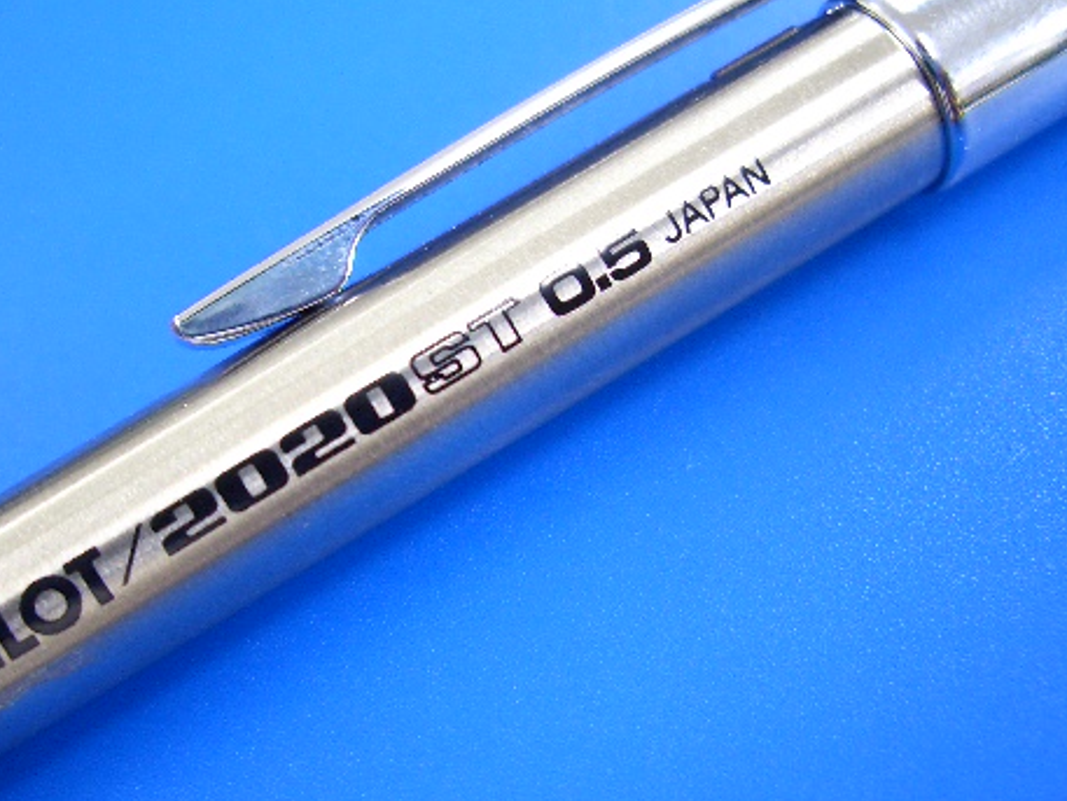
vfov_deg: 29.7
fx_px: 1511
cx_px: 460
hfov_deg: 38.8
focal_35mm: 49
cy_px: 392
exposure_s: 1/8
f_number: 2.6
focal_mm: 5.8
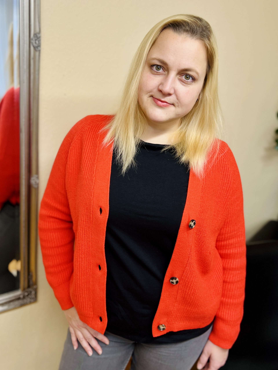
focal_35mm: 26
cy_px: 185
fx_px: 278
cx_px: 139
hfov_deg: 53.1
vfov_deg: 67.3
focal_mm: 5.7
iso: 64
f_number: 1.5
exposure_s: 1/120
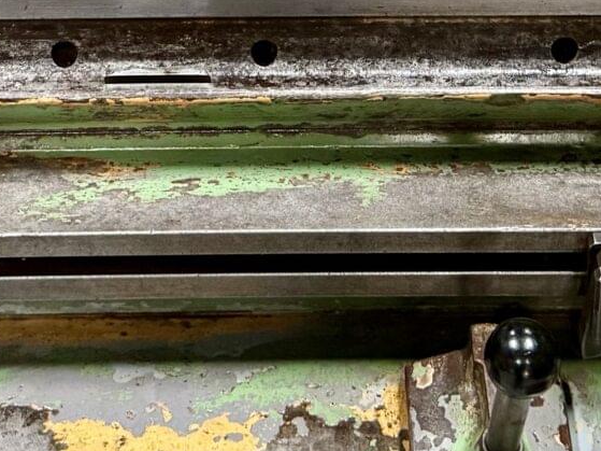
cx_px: 345
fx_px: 1909
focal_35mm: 110
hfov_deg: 17.9
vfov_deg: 12.8
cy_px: -211
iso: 250
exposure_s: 1/50
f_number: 1.78
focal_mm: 6.76
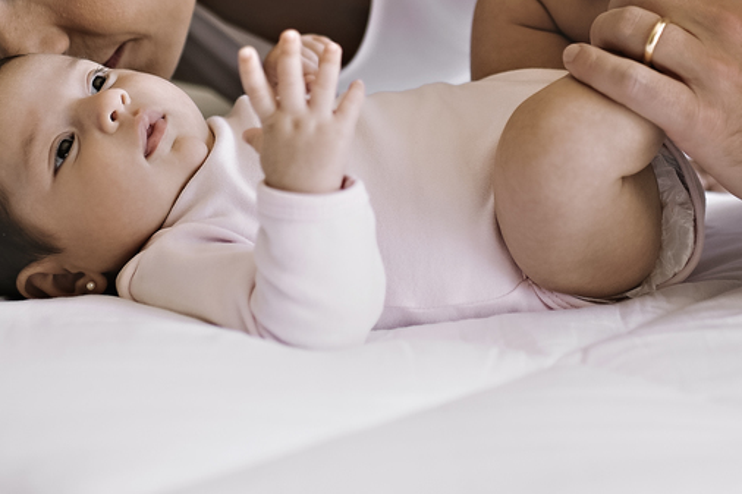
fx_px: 1710
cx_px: 441
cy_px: -69
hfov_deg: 24.4
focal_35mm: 83
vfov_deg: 15.9
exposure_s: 1/125
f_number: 2
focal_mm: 35
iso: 200
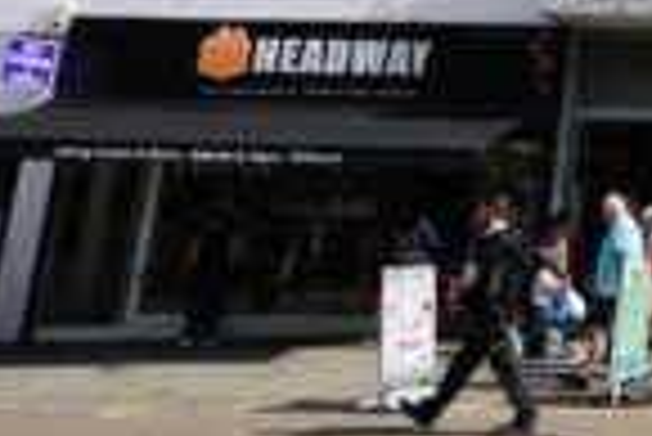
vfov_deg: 19.2
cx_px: 971
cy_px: -121
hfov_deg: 24.1
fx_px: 1197
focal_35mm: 66
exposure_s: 1/80
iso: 100
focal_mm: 16
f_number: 14
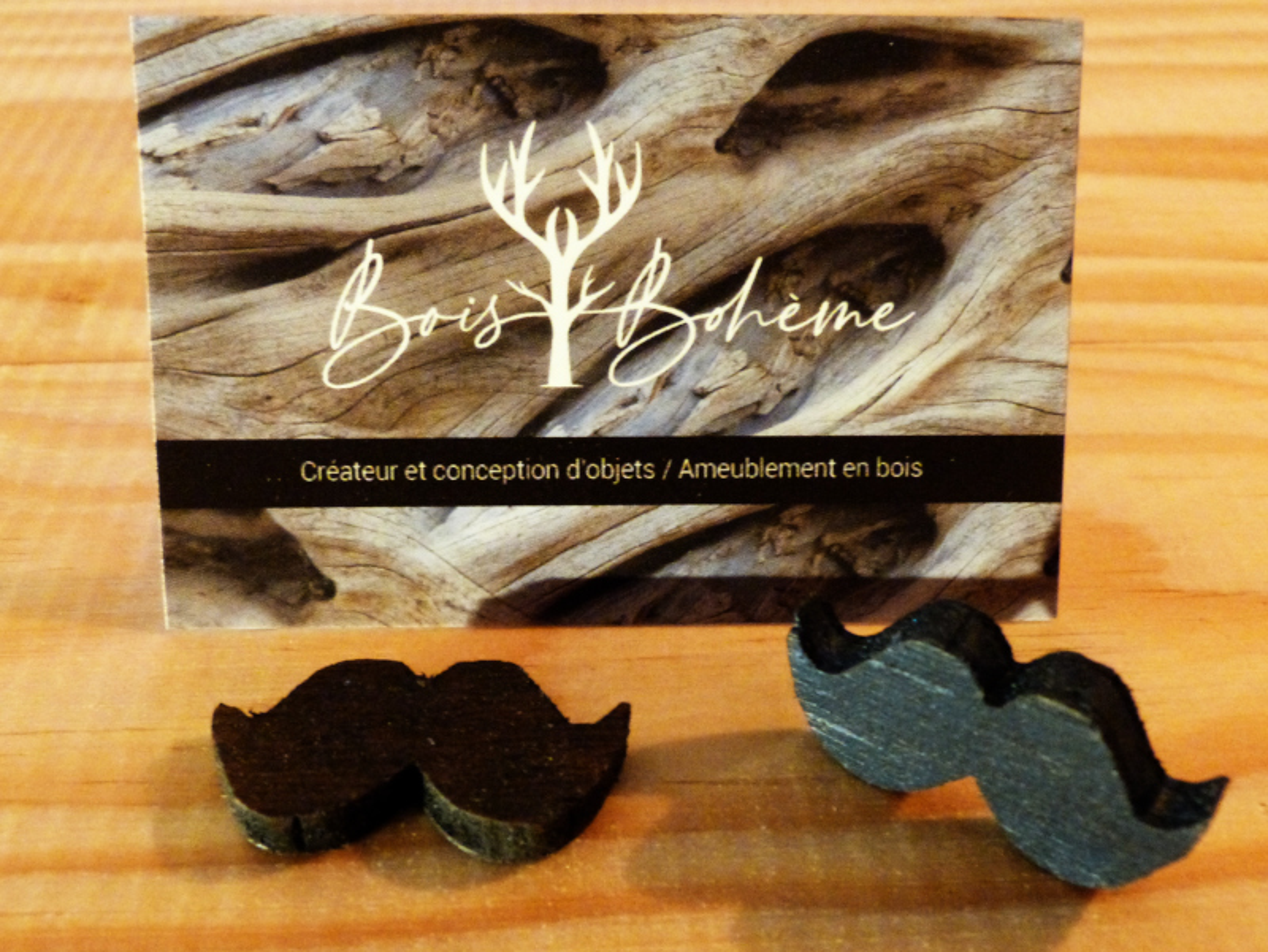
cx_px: 634
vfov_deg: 44.2
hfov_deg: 56.8
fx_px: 1173
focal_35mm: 32
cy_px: 476
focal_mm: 5.6
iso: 640
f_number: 3
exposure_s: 1/4
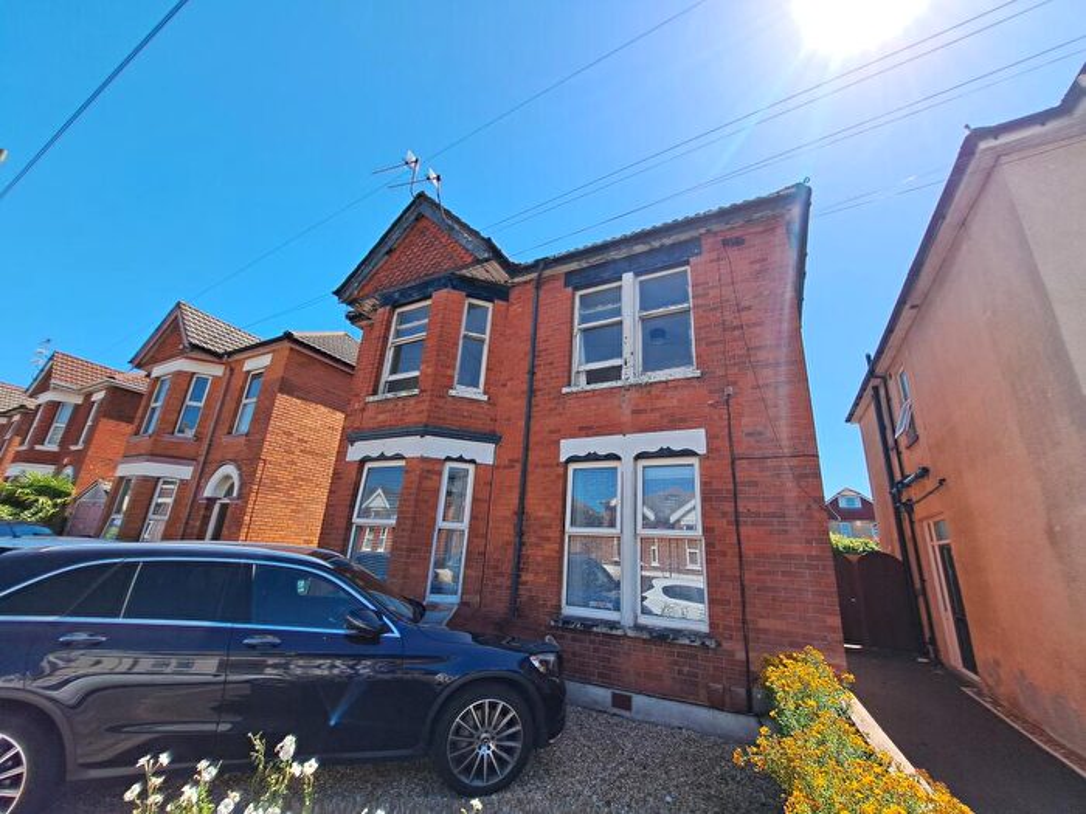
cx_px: 543
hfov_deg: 106.2
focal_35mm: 13
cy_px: 407
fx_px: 408
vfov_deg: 89.9
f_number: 2.2
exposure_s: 1/1271
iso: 50
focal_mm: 1.74
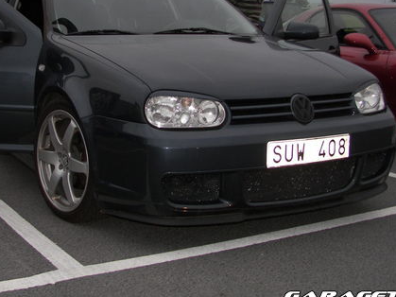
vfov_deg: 26.2
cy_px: 79
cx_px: 144
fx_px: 629
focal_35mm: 55
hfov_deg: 34.7
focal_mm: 6
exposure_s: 1/30
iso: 64
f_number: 2.8
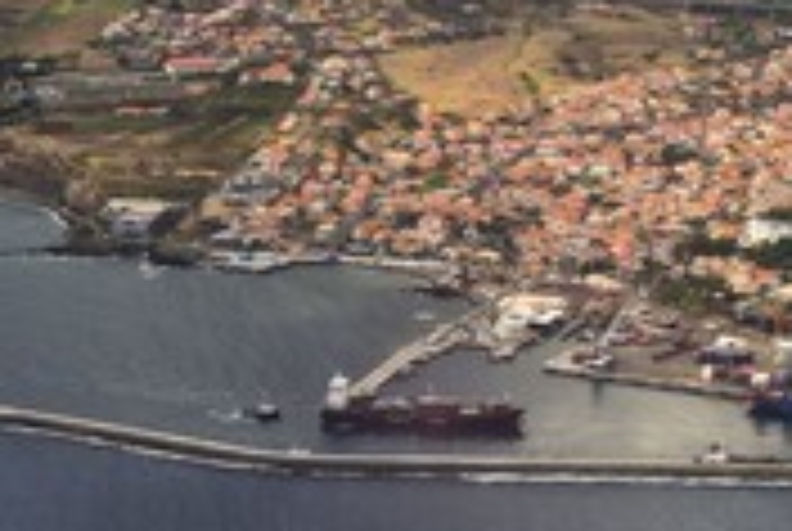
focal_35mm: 124
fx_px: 2733
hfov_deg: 16.3
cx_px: 695
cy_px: -32
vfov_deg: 11.0
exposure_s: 1/800
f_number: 7.1
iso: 200
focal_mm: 52
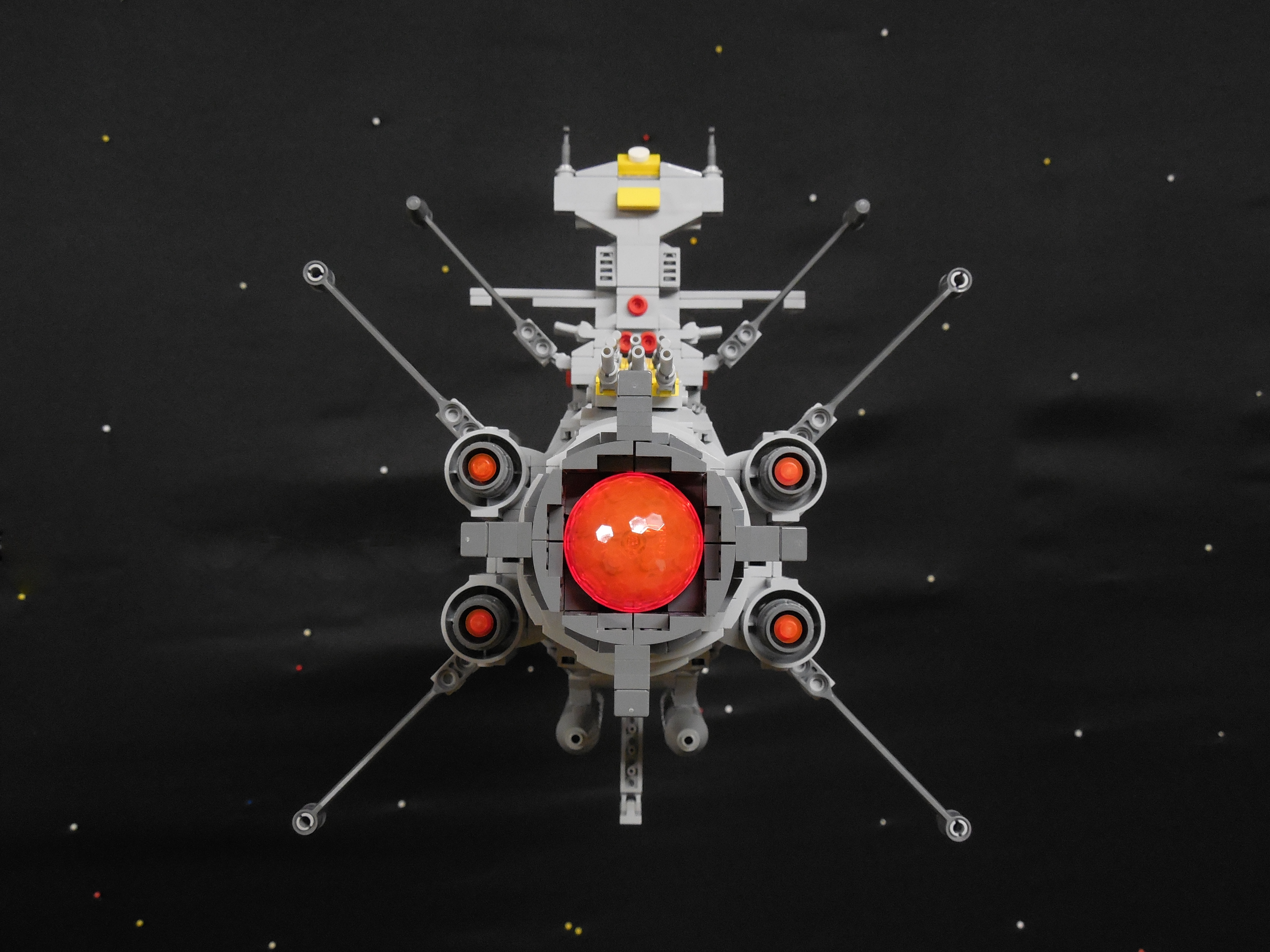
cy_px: 476
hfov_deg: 47.9
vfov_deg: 36.8
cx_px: 635
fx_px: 1431
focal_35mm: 39
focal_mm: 7
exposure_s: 1/8
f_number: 3.8
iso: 450
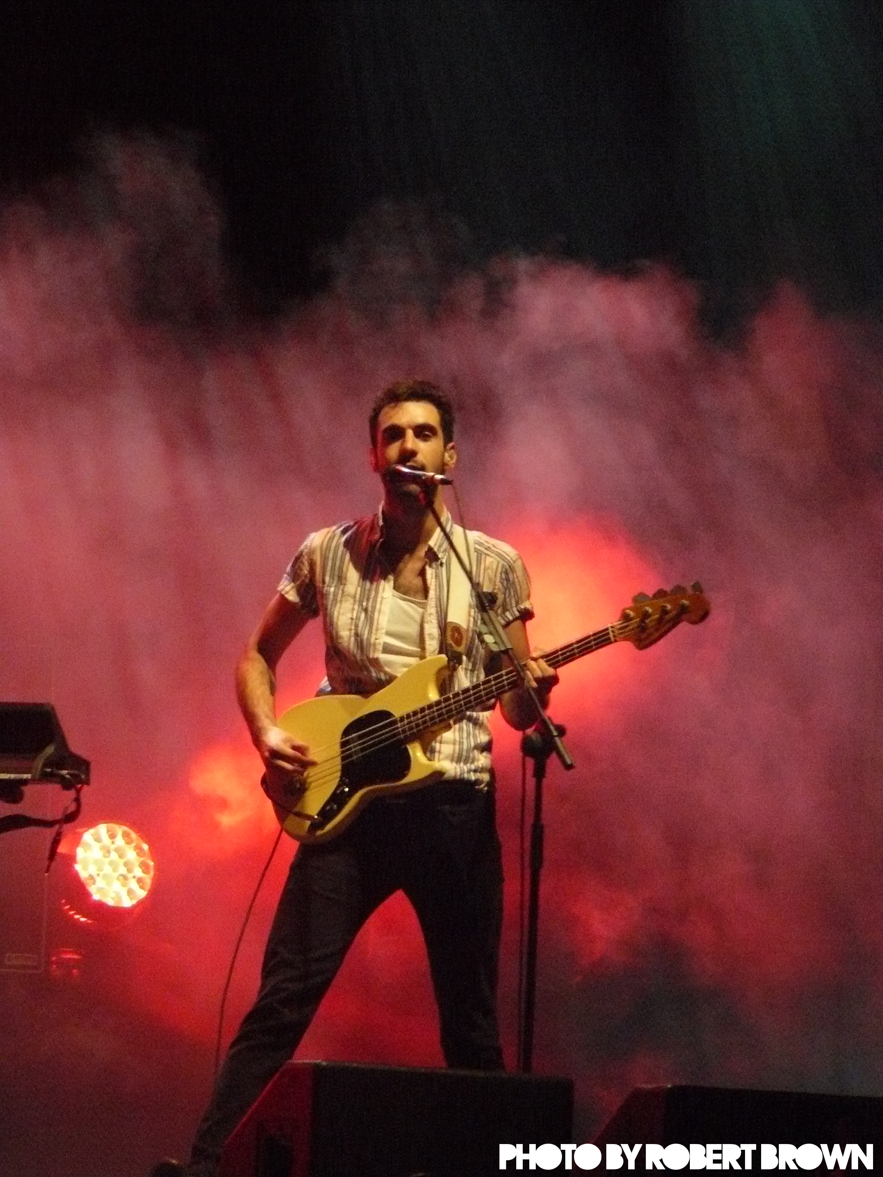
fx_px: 14693
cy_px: 588
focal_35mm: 432
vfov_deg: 4.6
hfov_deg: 3.4
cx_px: 442
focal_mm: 72
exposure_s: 1/125
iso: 640
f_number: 3.3
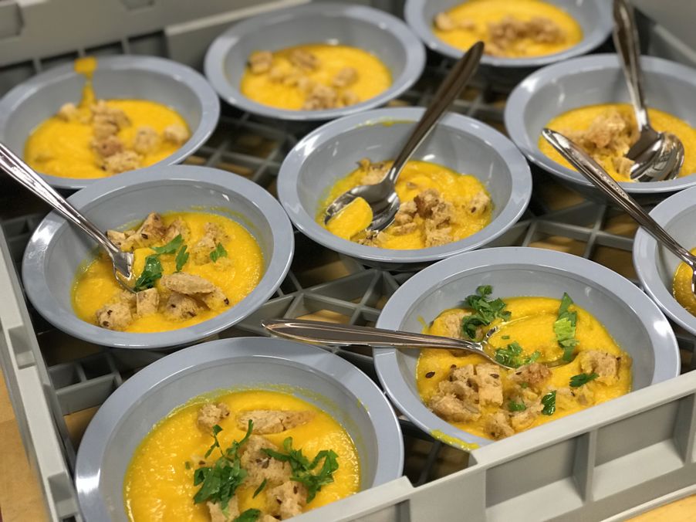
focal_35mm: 57
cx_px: 348
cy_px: 261
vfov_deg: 25.6
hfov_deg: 33.8
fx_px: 1146
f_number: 2.8
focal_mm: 6.6
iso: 160
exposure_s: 1/50
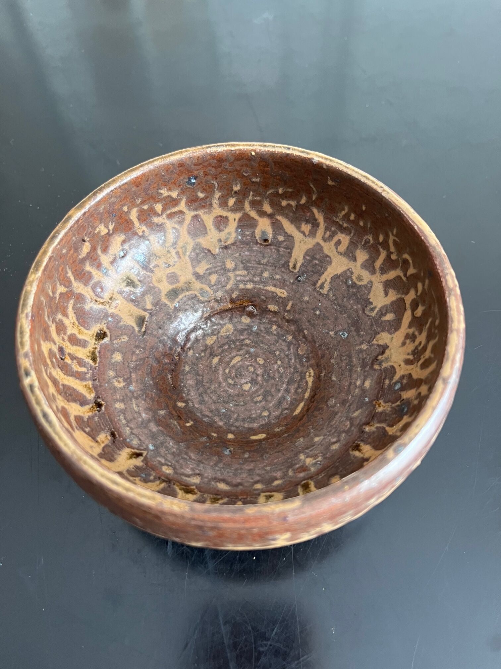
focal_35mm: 26
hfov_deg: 53.1
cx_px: 250
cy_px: 334
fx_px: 502
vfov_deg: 67.3
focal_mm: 5.1
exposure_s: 1/60
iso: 250
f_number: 1.6
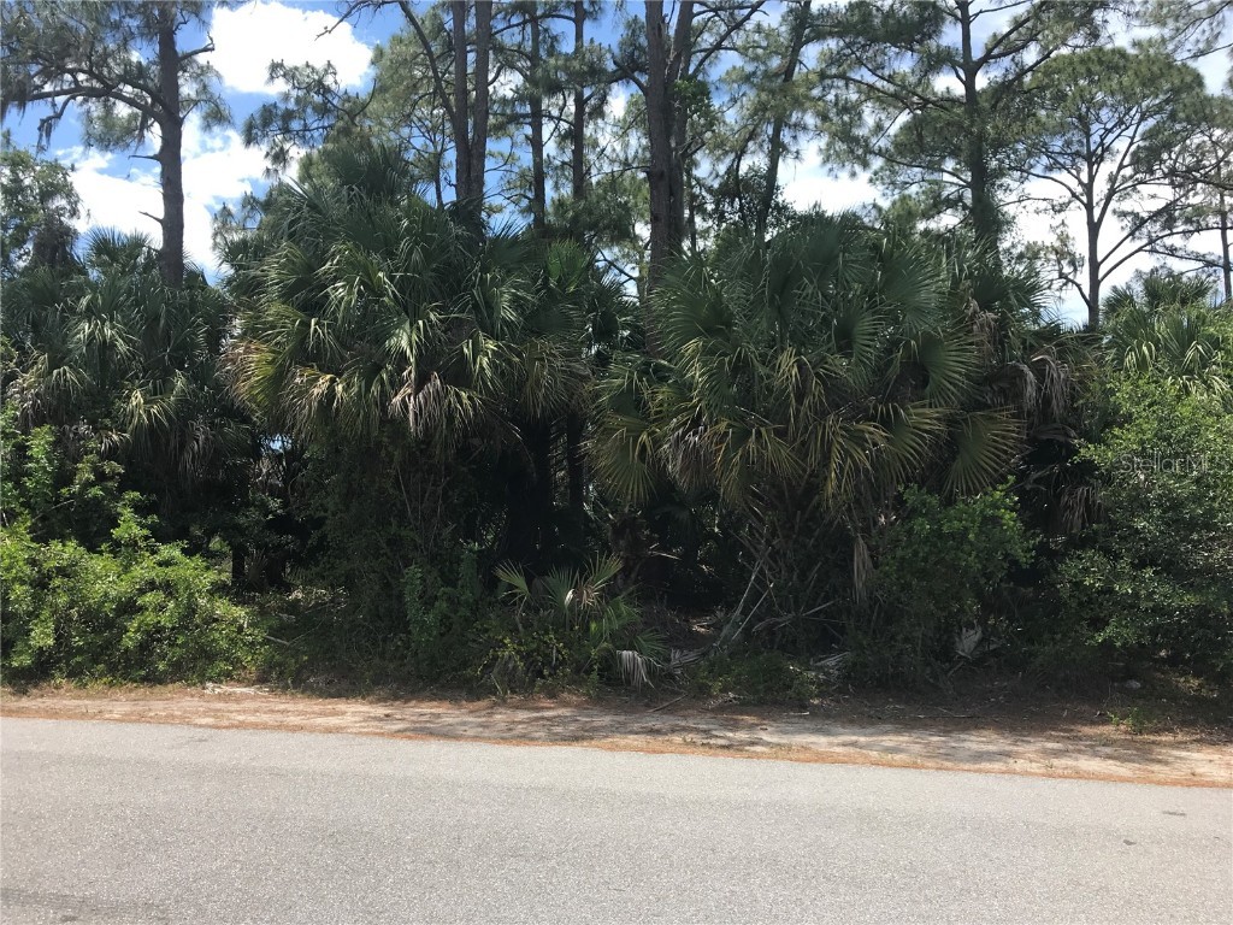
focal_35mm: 28
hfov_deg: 63.4
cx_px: 616
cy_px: 462
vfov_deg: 49.7
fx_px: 997
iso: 20
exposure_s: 1/1212
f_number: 1.8
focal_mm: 3.99
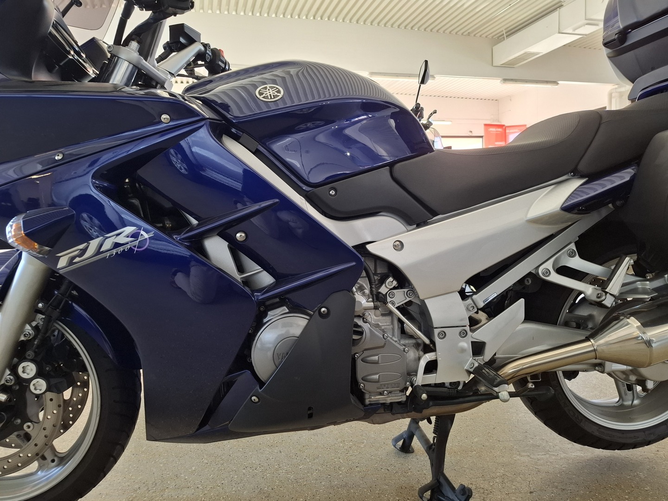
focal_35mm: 23
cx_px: 334
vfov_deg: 58.9
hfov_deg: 73.9
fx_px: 444
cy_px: 250
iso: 200
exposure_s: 1/100
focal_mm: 5.54
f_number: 1.8
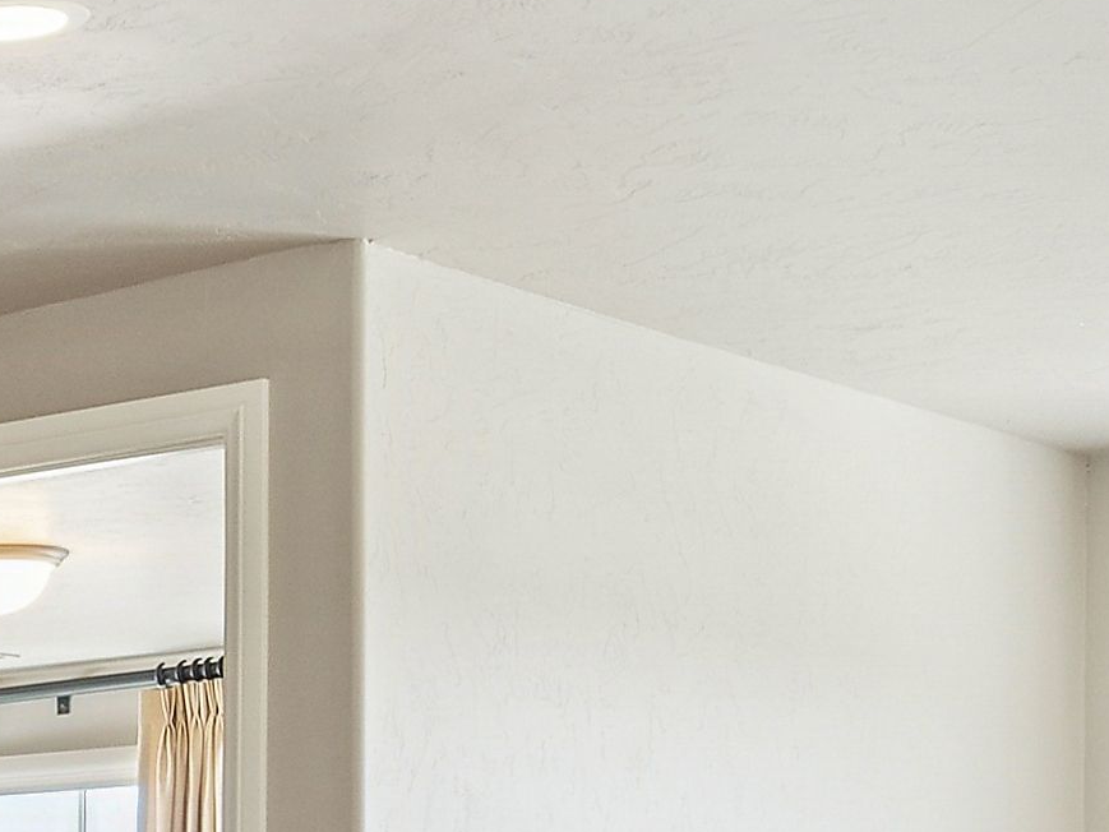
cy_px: 1160
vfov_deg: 12.9
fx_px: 3536
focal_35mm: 110
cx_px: -1284
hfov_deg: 14.1
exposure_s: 1/6
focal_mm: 16.5
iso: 400
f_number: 9
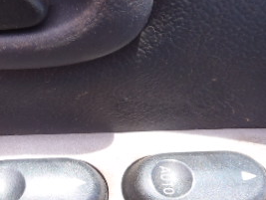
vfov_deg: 21.9
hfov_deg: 27.3
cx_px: 0
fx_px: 516
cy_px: 129
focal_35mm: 67
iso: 80
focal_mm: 5
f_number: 4.5
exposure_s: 1/80
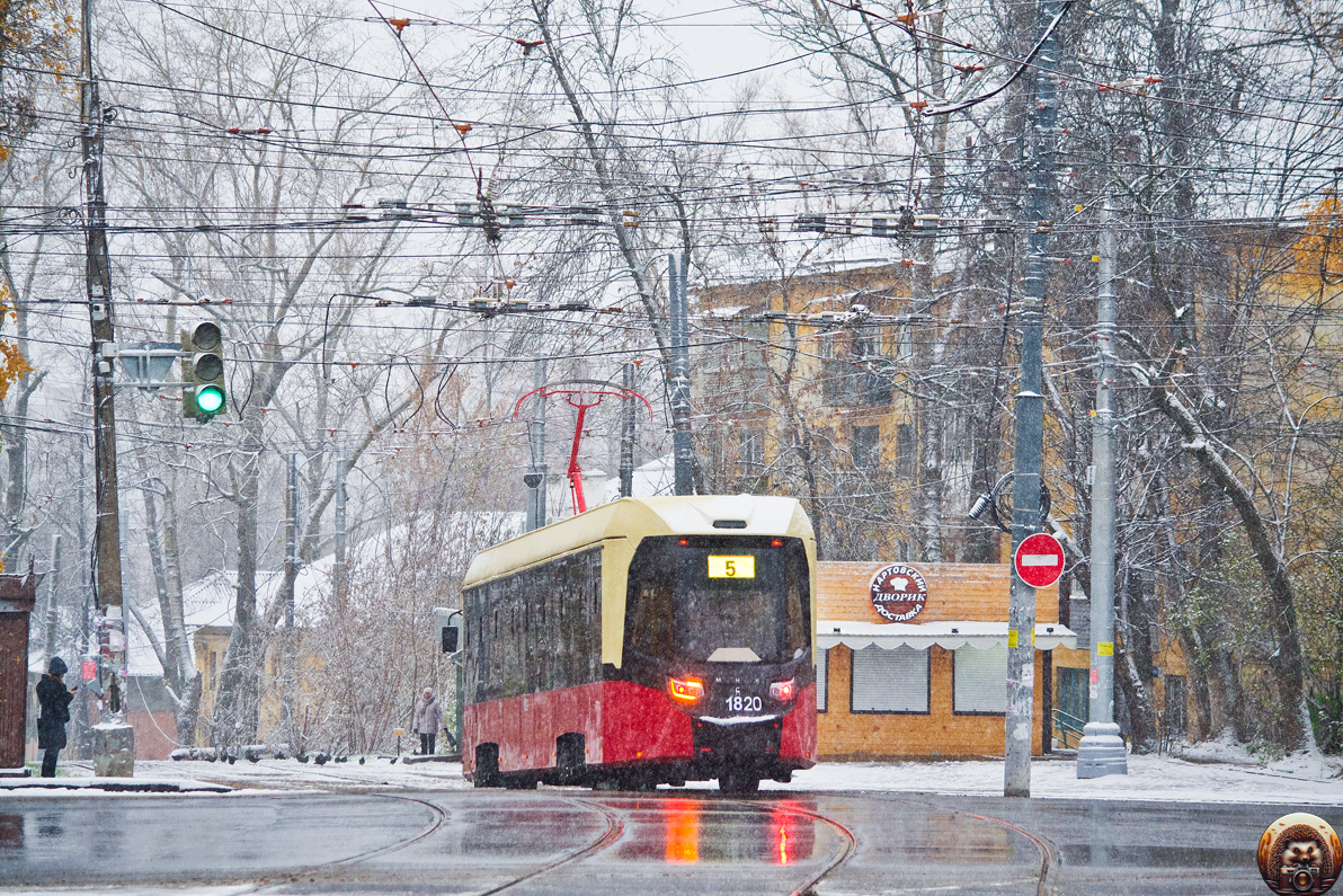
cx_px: 669
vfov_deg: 9.1
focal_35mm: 151
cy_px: 450
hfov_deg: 13.6
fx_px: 5633
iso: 800
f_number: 4.8
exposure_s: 1/500
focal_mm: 100
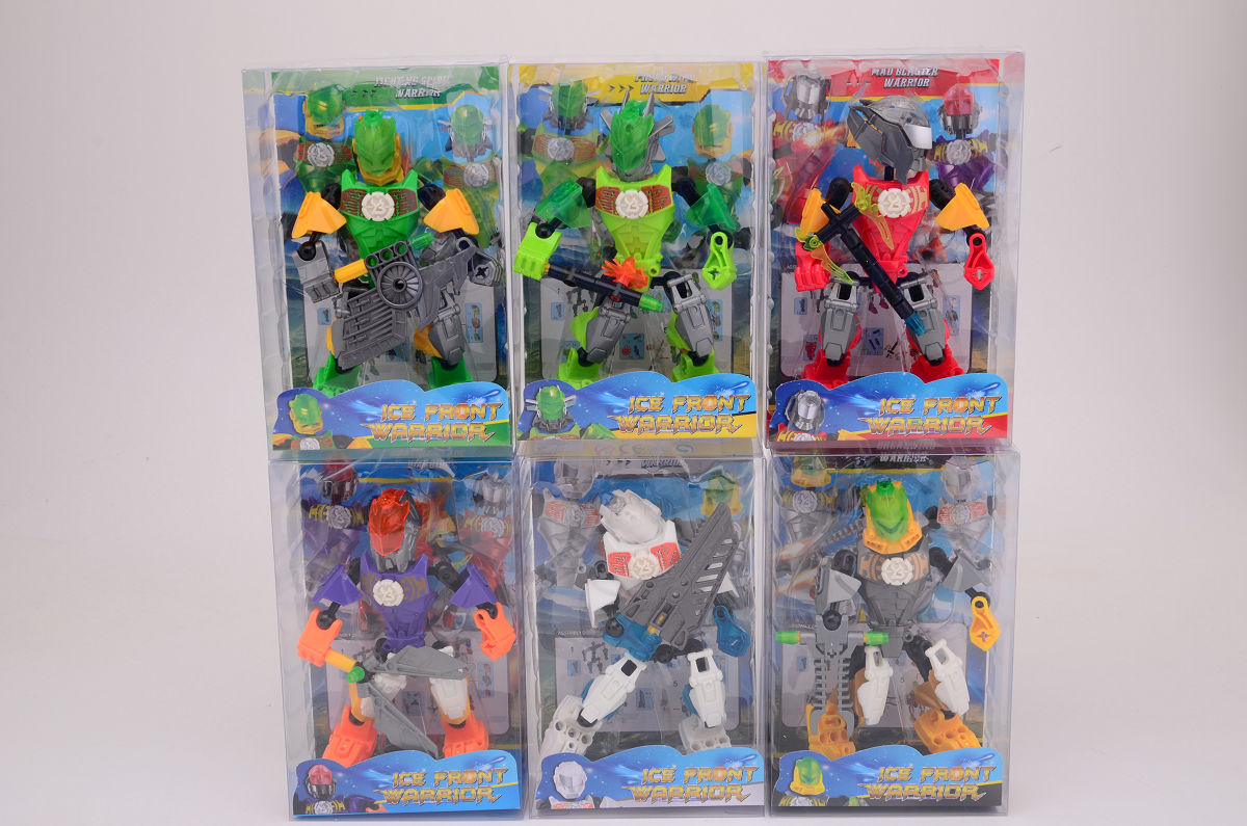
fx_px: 1659
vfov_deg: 28.0
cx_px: 624
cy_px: 413
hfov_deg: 41.2
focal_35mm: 48
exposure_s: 1/125
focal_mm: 32
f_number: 13
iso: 100
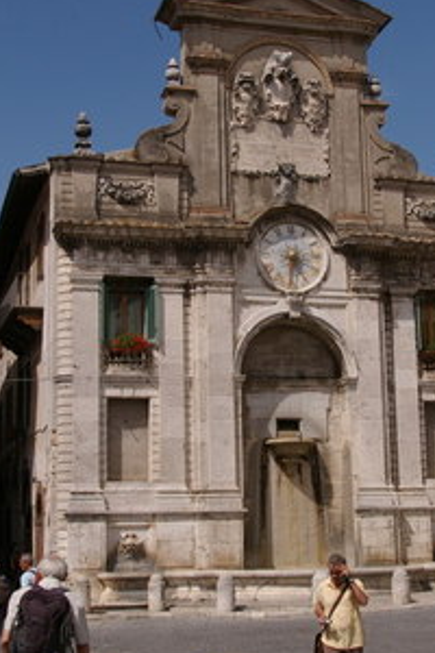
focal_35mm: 60
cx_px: 238
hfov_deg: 22.6
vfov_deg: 33.4
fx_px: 1087
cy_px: 337
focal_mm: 24
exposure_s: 1/180
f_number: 16
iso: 200
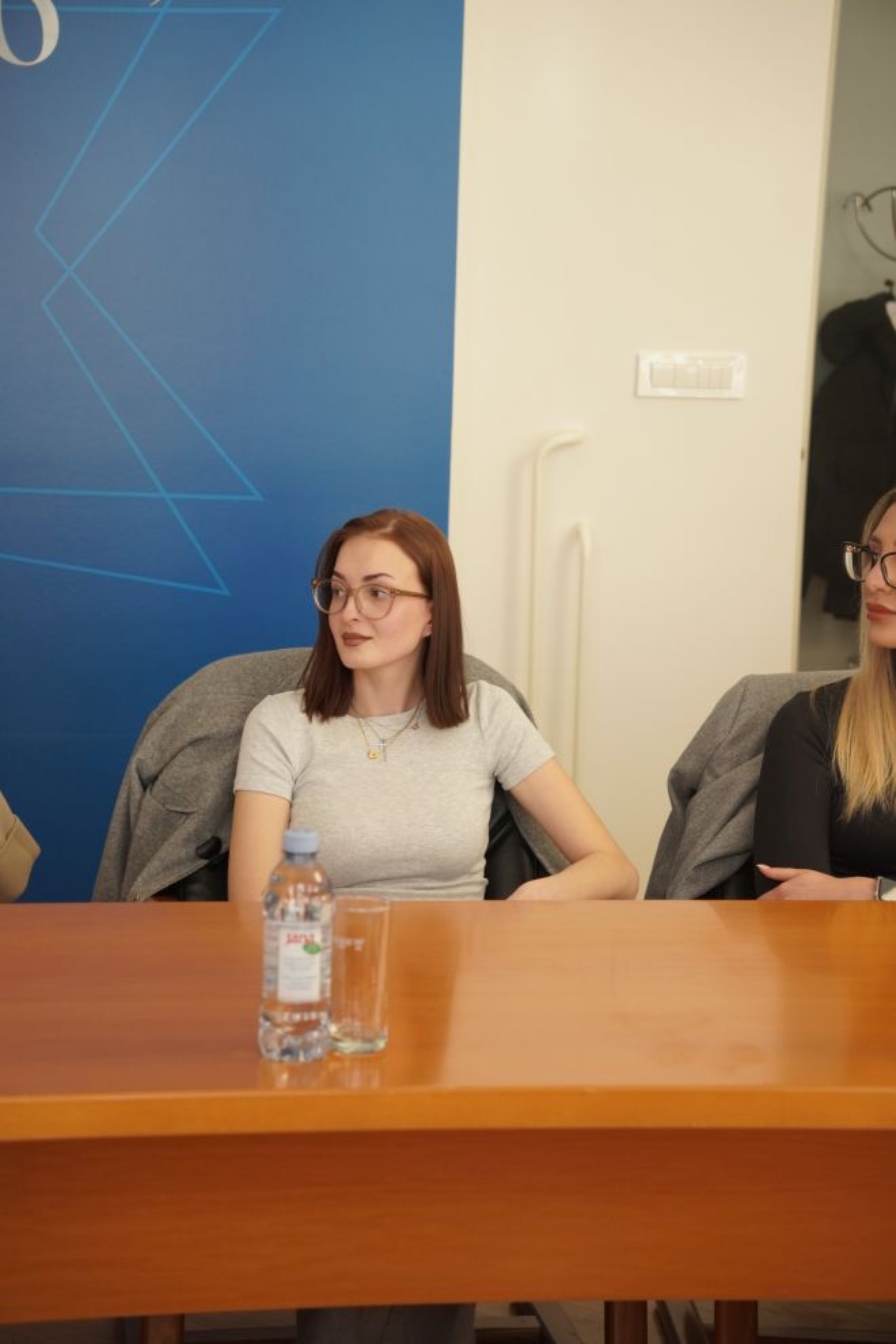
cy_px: 672
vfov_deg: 27.0
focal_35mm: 75
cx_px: 448
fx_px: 2800
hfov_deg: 18.2
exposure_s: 1/125
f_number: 3.5
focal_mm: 50
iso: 800
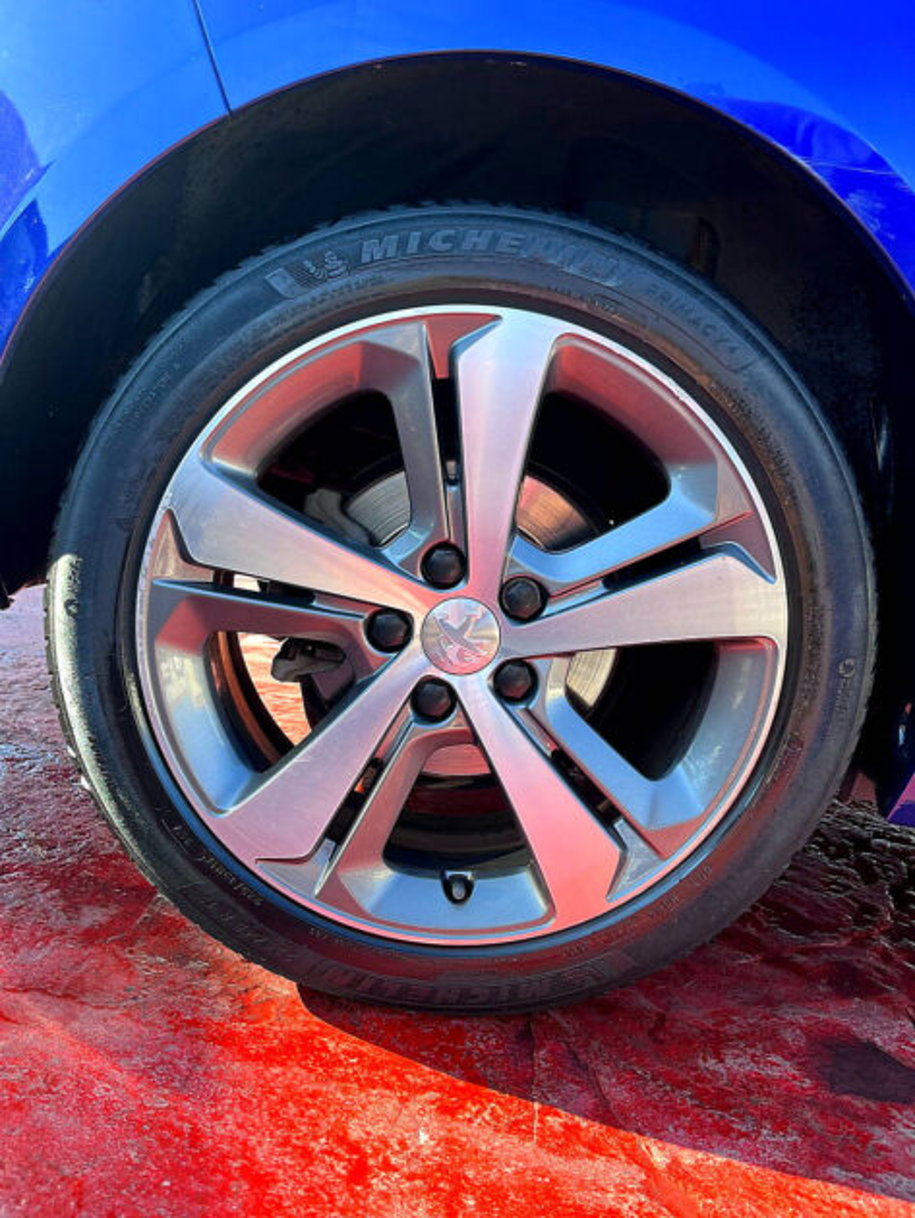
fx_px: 916
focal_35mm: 26
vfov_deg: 67.3
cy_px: 609
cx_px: 458
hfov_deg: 53.1
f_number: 1.6
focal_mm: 5.1
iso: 40
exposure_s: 1/184
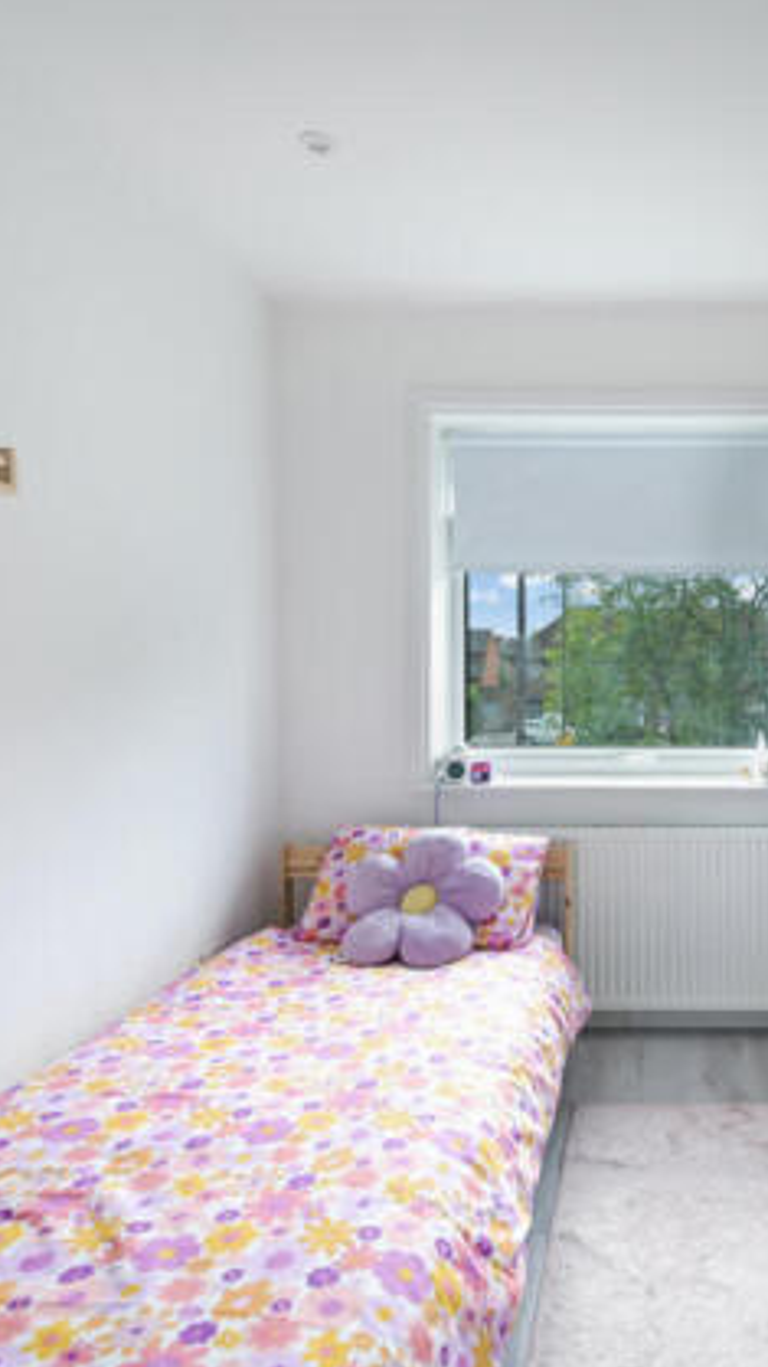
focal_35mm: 23
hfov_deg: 46.2
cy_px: 700
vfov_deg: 78.7
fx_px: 833
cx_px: 644
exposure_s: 1/60
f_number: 4.8
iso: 200
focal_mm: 14
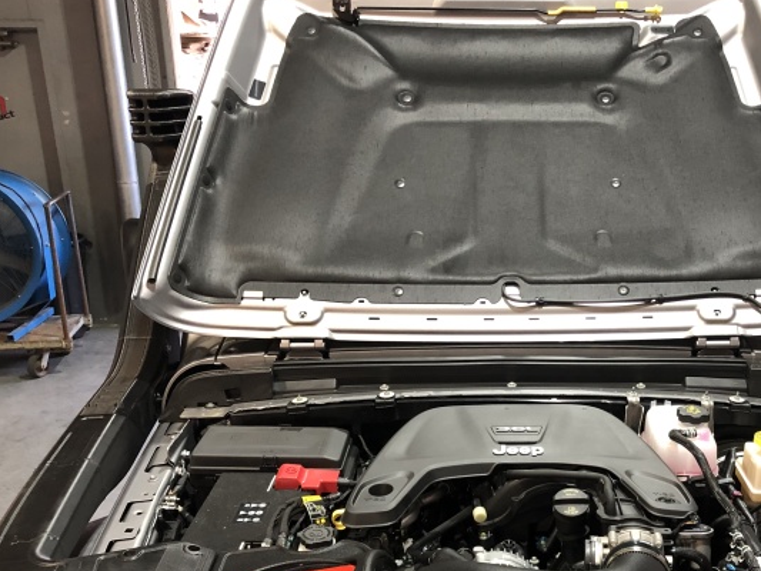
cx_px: 524
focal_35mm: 42
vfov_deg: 34.1
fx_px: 924
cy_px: 375
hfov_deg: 44.0
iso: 64
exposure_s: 1/15
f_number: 1.8
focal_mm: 3.99
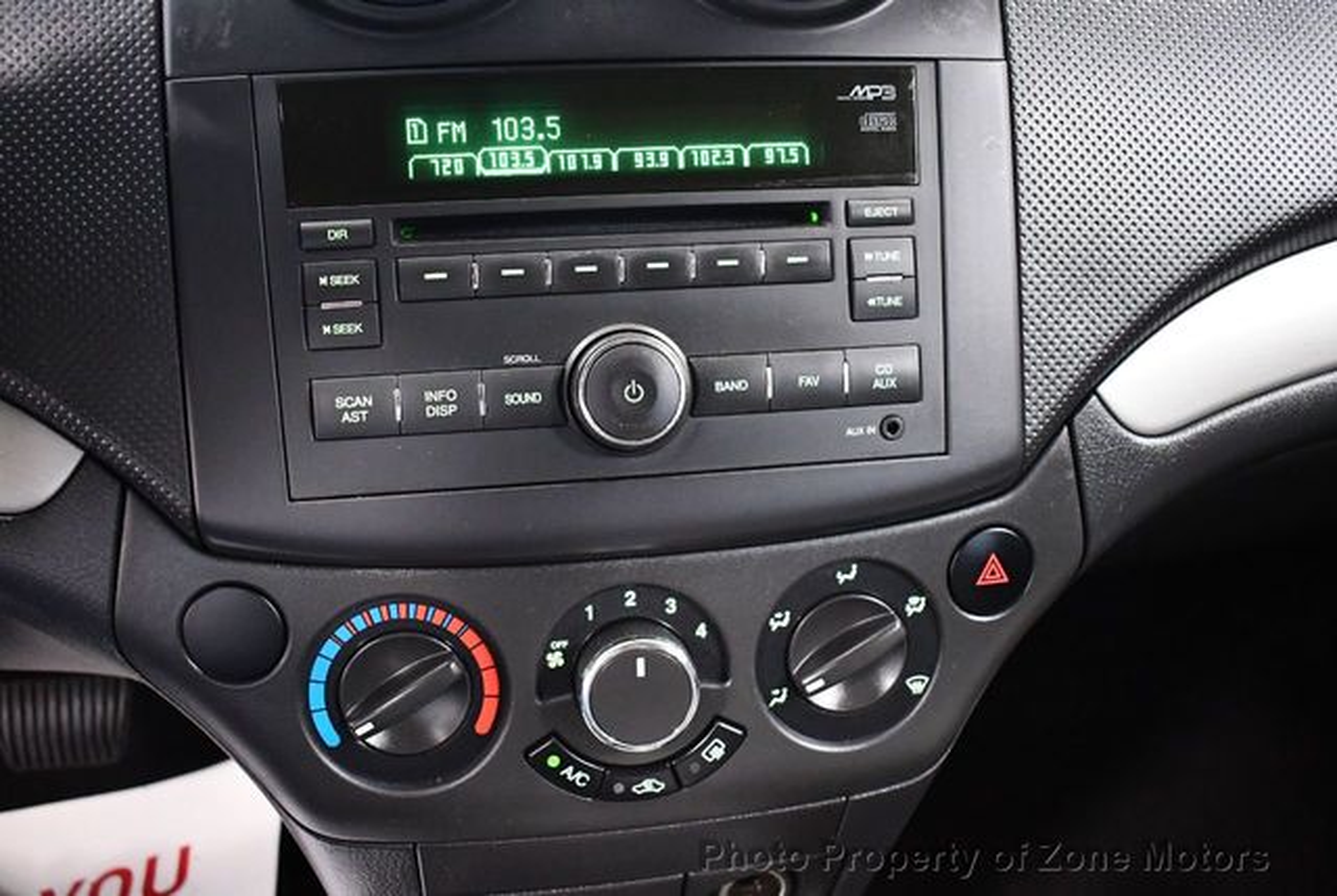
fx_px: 1339
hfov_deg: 53.1
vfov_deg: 37.0
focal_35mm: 36
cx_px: 668
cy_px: 448
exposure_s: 1/60
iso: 4500
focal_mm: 18
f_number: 3.5
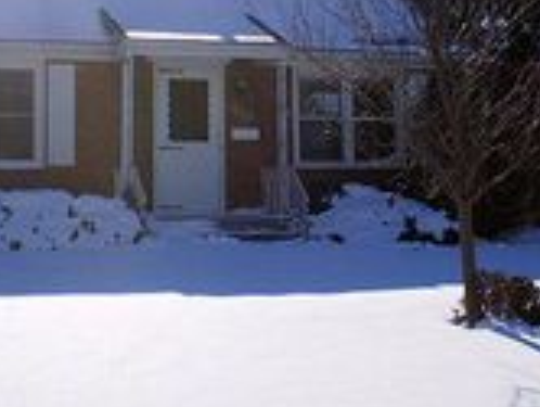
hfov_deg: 26.0
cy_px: 101
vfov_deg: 19.5
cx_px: 277
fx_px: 1172
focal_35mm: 75
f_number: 4.6
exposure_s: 1/2000
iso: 64
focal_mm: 6.3
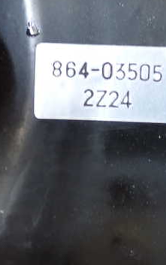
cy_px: 104
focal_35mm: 90
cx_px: 161
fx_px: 651
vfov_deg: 23.0
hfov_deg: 14.3
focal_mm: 9.01
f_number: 3.2
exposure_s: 1/40
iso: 800
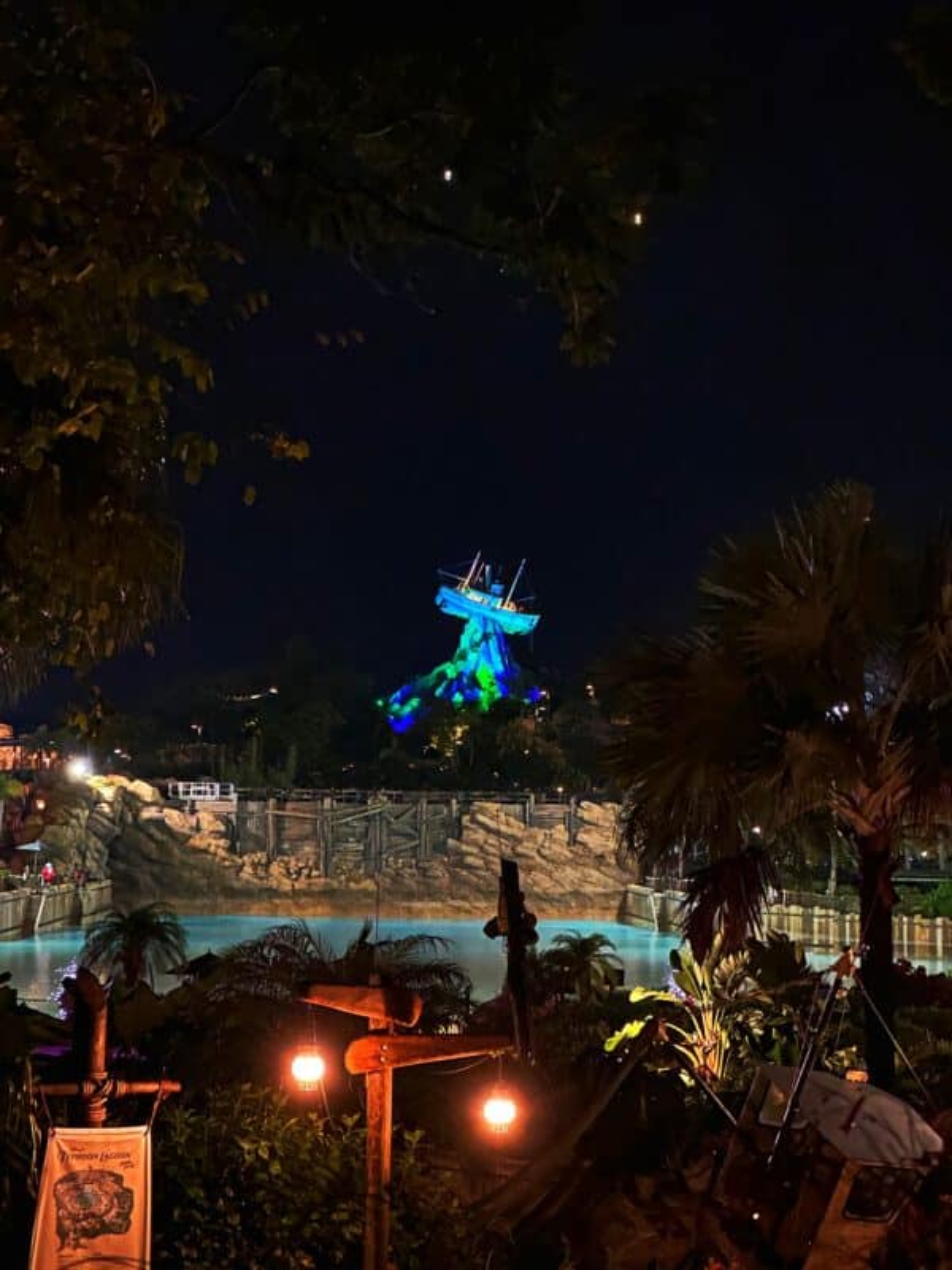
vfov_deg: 25.3
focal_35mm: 77
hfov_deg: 19.1
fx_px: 2824
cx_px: 476
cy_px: 635
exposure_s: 1/15
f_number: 2.8
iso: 2000
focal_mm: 9
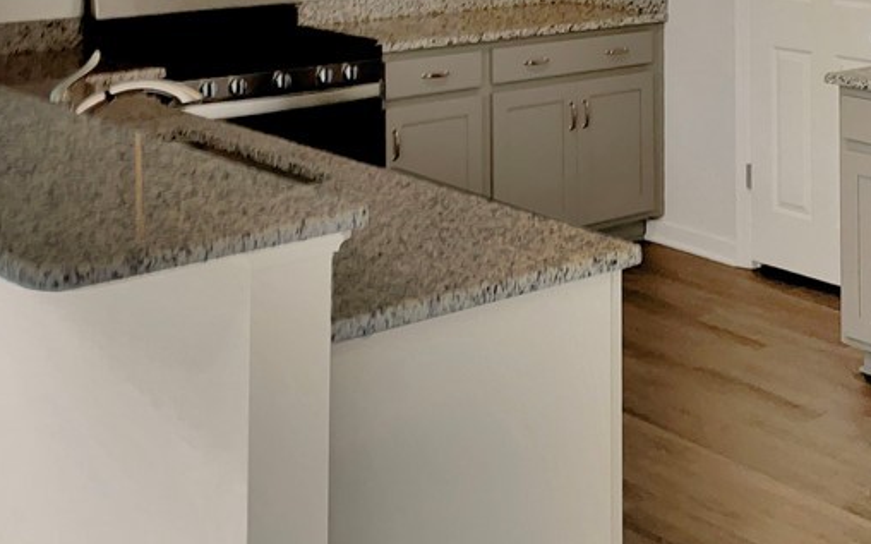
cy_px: -46
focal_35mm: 62
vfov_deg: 20.0
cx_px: 638
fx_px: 1471
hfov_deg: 32.4
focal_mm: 3
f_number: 1.8
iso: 16
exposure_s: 1/22
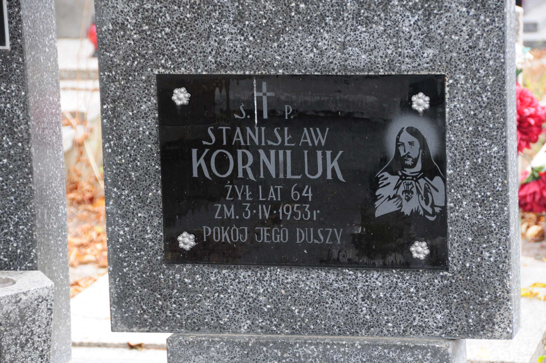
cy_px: 182
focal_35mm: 158
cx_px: 273
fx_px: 2386
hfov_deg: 13.1
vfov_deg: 8.7
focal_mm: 105
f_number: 7.1
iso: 500
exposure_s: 1/80
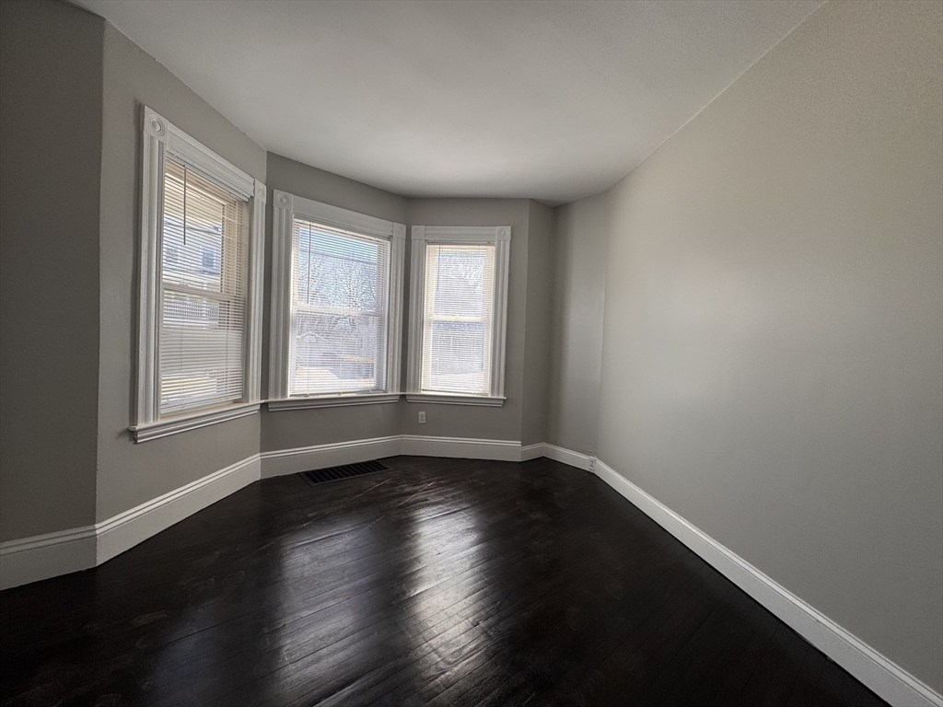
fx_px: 381
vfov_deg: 85.7
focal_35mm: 14
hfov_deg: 102.1
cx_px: 472
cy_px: 354
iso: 40
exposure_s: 1/268
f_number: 2.2
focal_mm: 2.22
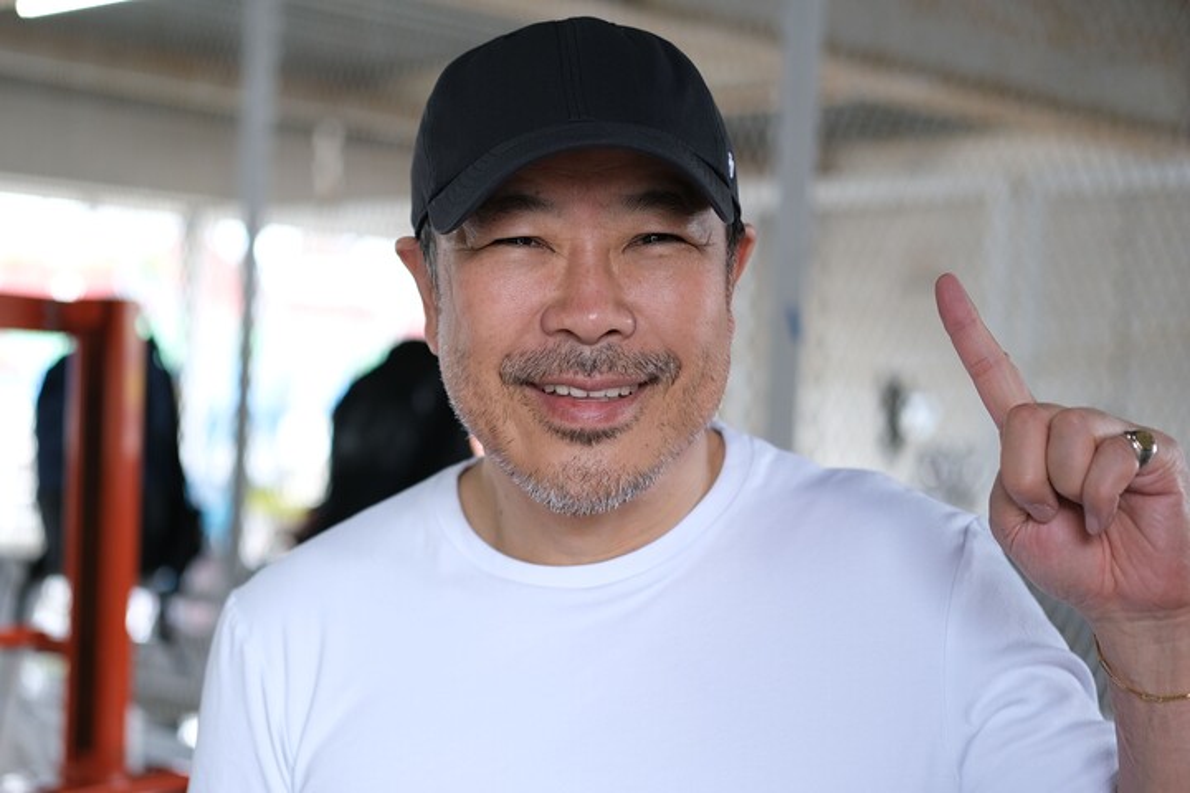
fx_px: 1752
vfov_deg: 25.5
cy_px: 396
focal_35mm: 53
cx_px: 595
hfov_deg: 37.5
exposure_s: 1/120
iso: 200
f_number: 2
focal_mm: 35
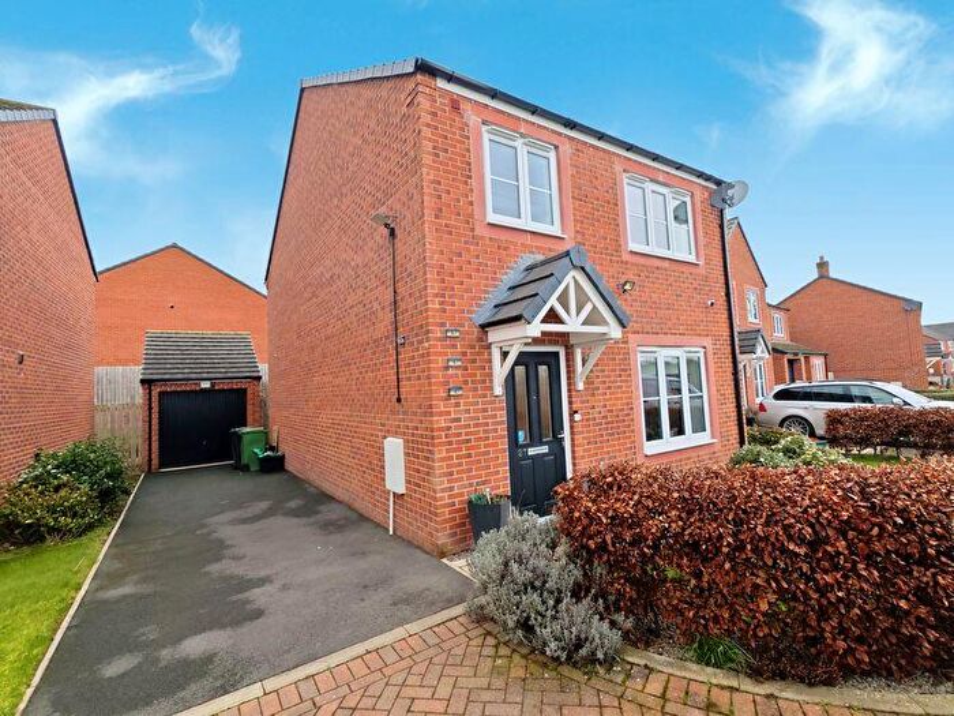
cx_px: 477
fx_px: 386
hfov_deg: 102.1
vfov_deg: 85.7
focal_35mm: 14
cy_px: 358
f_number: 1.8
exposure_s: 1/442
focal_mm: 2.03
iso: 50
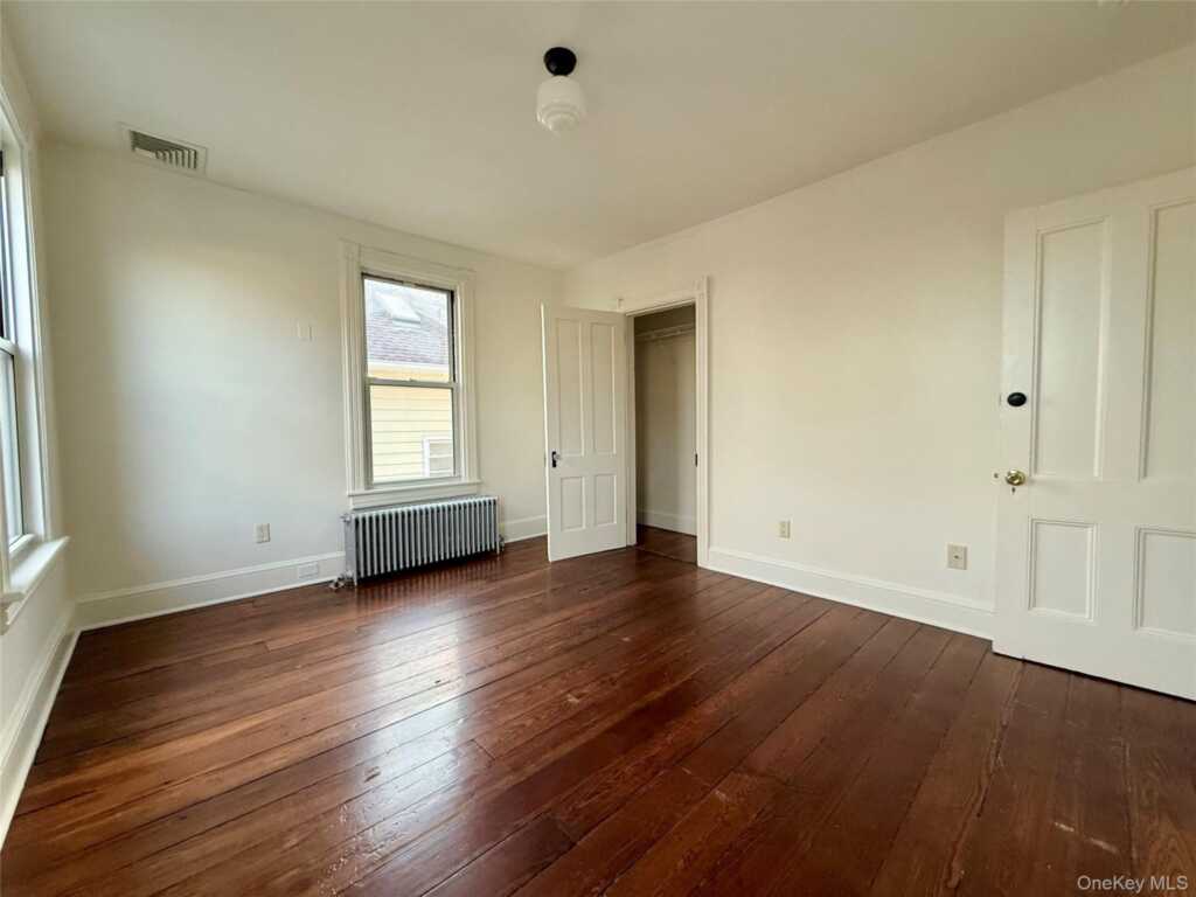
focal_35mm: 14
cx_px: 598
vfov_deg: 85.7
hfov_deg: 102.1
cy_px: 448
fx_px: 484
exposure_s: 1/99
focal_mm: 2.22
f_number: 2.2
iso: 250
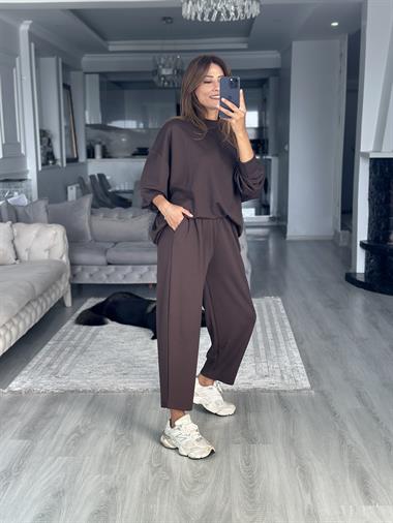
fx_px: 726
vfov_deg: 39.6
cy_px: 262
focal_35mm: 48
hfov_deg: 30.3
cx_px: 196
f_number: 1.78
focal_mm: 6.86
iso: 100
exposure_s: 1/172
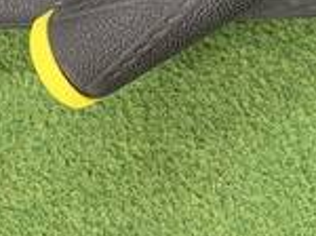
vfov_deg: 12.2
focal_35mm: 111
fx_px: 1012
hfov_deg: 16.7
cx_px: 417
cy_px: -185
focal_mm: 4.25
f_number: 1.8
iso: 320
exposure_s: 1/40
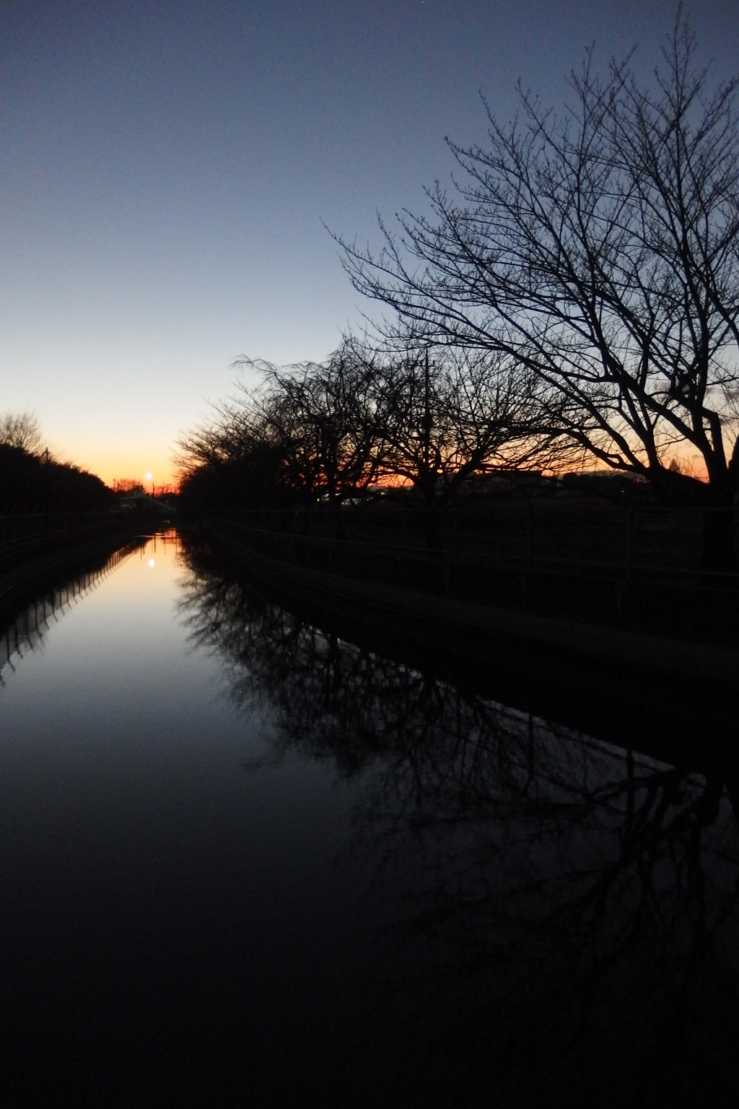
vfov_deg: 69.4
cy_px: 554
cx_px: 370
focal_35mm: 26
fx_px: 801
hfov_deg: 49.6
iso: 800
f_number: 1.8
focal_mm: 4.7
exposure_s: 1/10
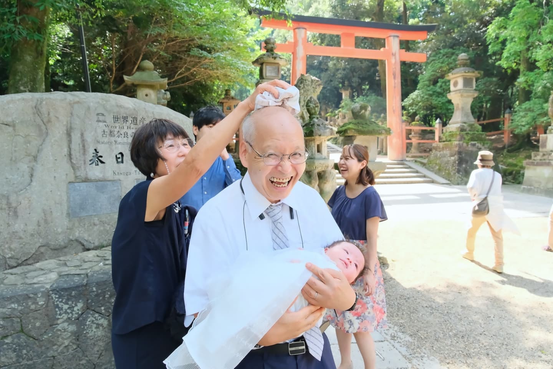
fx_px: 399
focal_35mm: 26
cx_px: 276
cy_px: 184
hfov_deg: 69.4
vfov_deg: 49.6
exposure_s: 1/160
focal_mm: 17
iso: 1600
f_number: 6.3
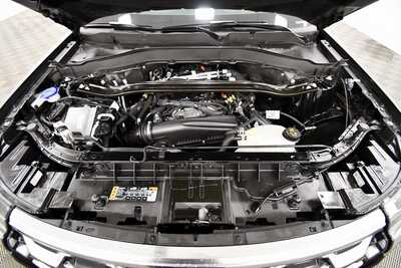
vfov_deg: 77.4
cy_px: 134
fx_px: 167
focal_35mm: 15
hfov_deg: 100.4
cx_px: 200
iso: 3200
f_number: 4.5
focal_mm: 10
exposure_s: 1/100
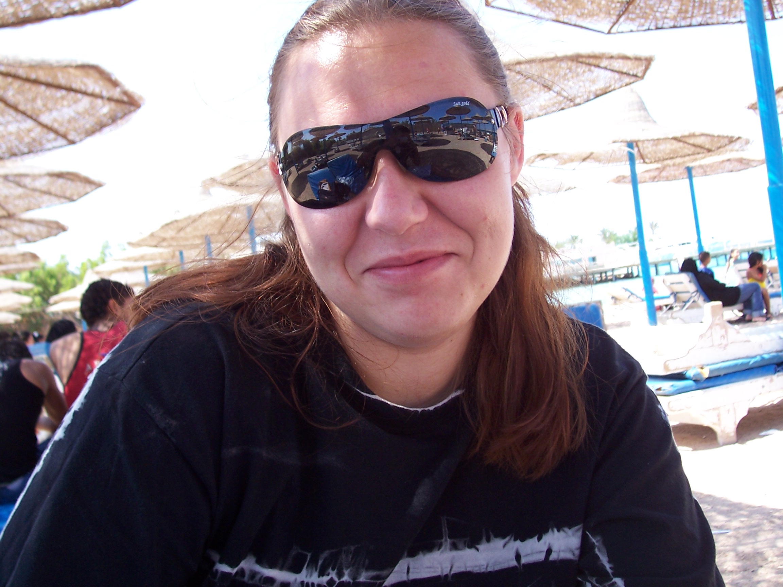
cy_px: 294
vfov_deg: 34.3
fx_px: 950
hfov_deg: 44.8
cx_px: 392
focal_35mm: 42
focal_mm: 7
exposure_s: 1/250
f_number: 3
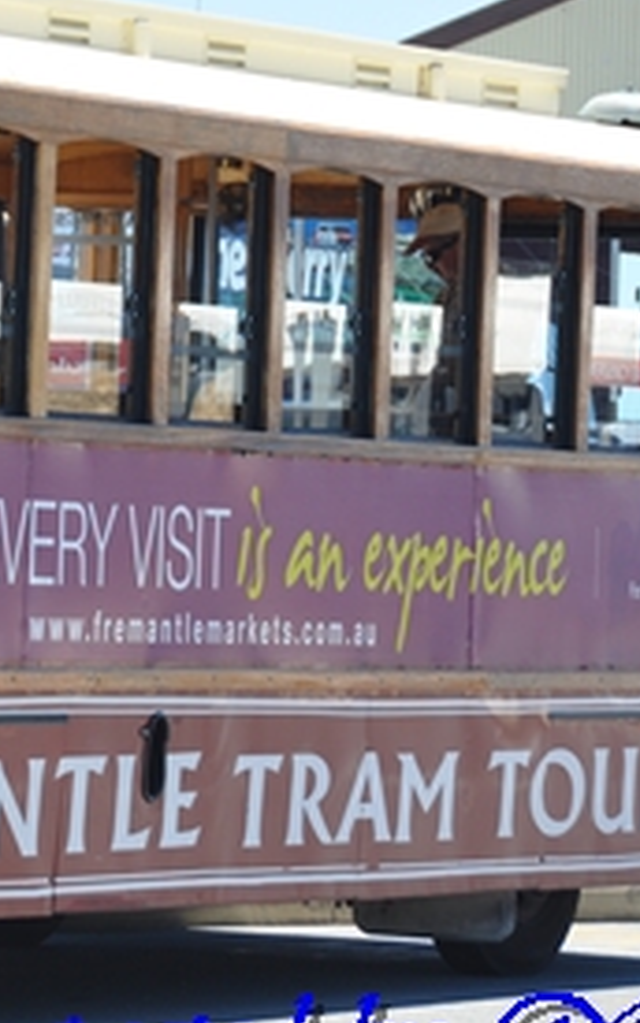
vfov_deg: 6.6
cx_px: -186
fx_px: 8845
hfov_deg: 4.1
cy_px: 426
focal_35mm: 317
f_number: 9
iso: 200
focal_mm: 95
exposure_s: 1/320
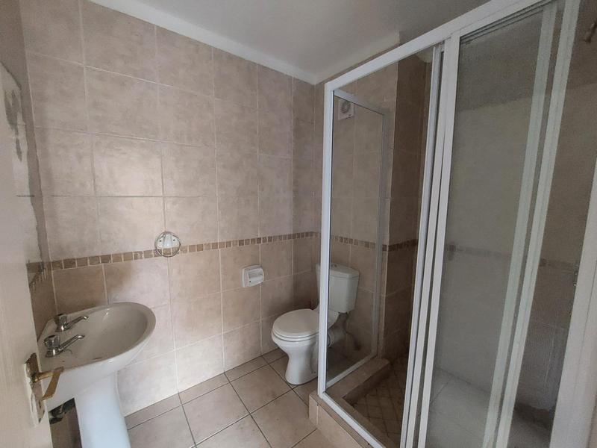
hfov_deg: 106.2
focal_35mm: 13
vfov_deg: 89.9
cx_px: 298
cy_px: 224
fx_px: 224
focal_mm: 1.74
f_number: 2.2
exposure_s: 1/25
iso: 640
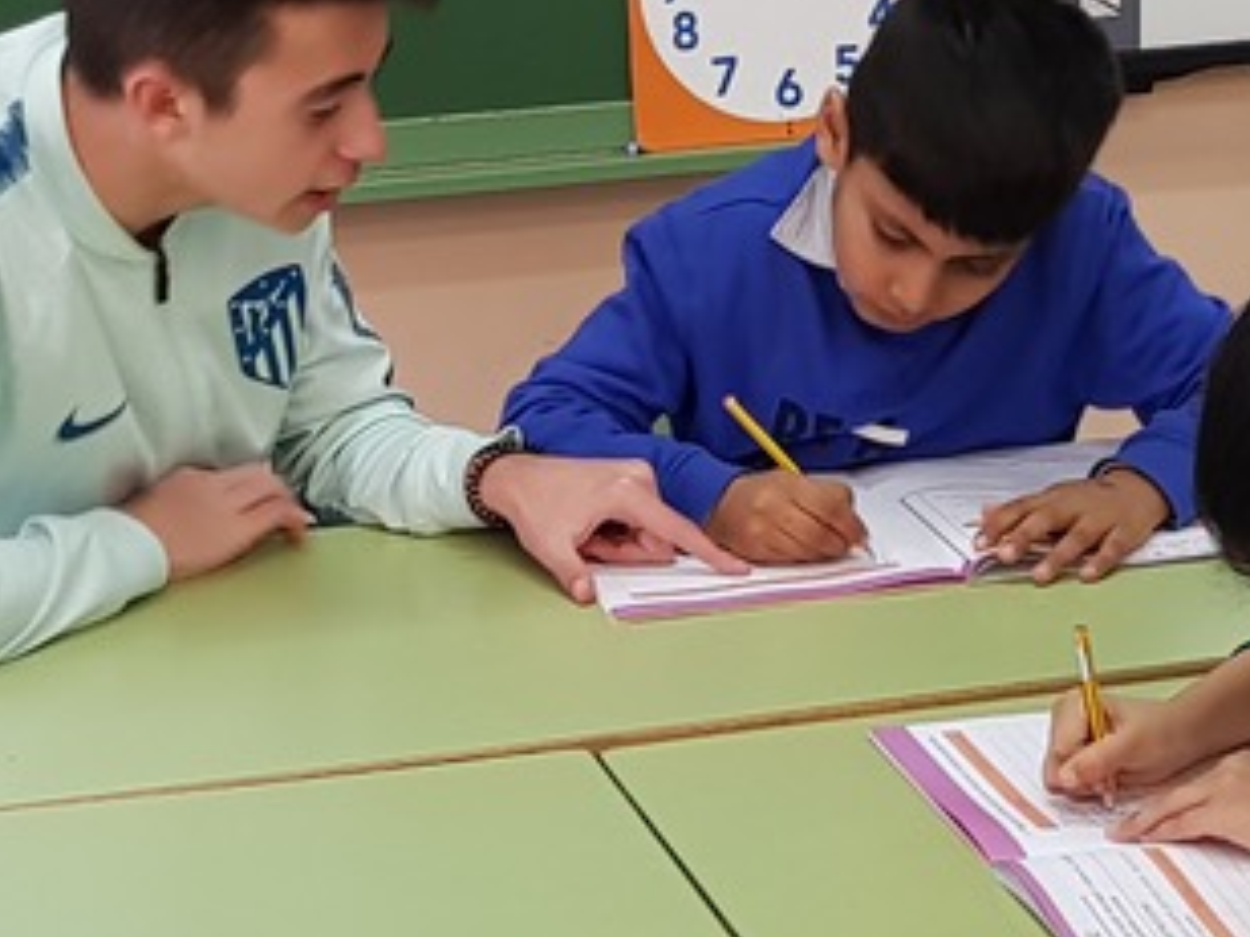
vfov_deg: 13.7
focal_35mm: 108
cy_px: 617
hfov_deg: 18.2
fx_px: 3900
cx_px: 710
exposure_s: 1/50
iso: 100
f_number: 1.7
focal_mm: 4.2
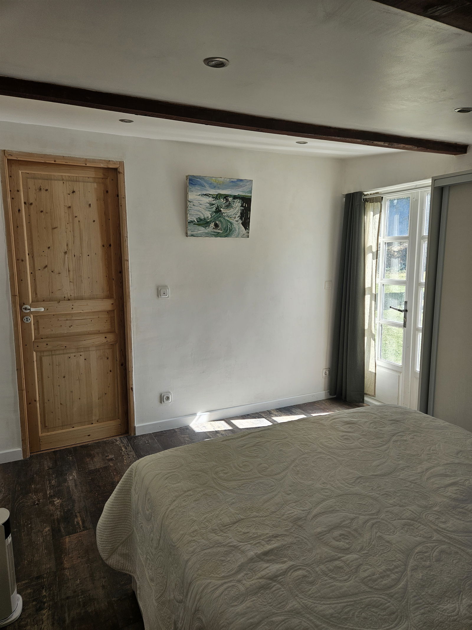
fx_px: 418
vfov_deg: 73.9
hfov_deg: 58.9
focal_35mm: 23
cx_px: 236
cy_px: 315
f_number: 1.8
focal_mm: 5.4
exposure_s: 1/163
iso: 25
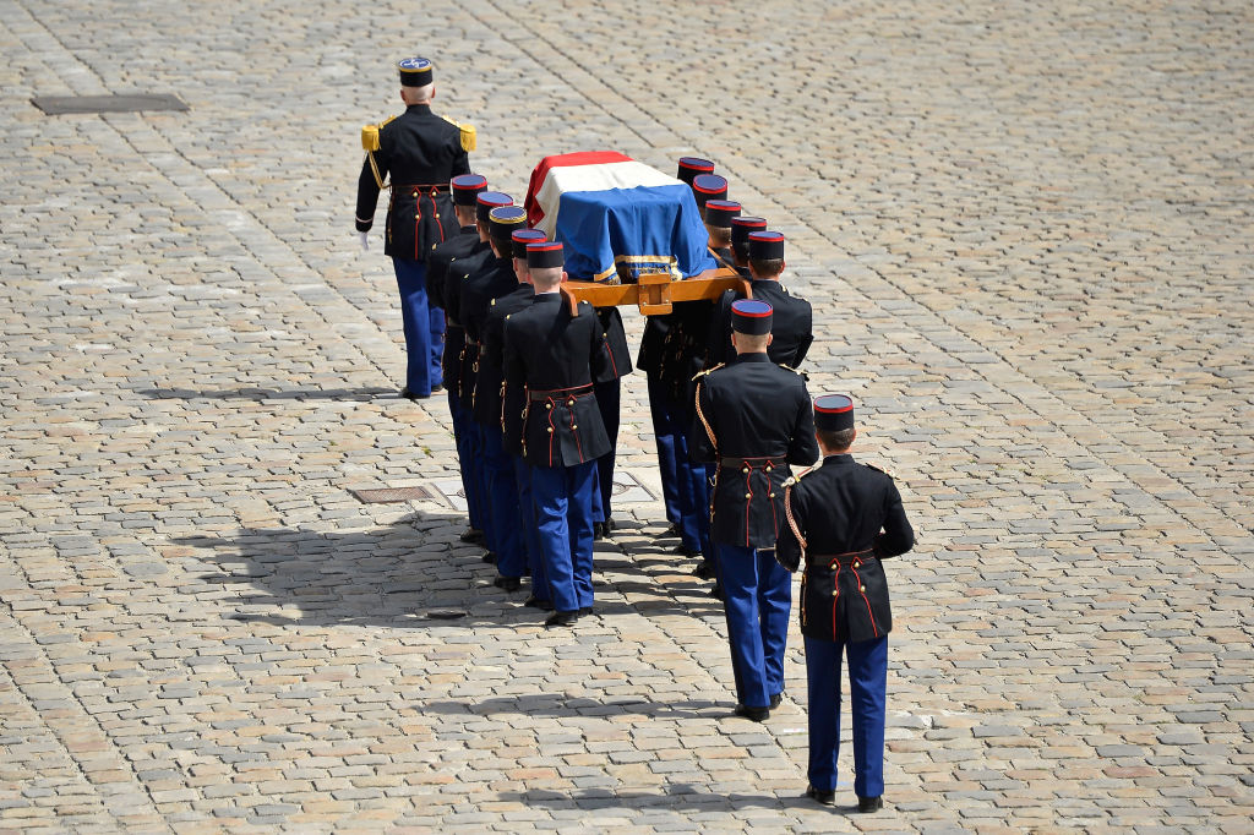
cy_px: 418
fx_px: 12535
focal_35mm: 360
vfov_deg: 3.8
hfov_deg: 5.7
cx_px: 627
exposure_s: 1/4000
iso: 800
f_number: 5.6
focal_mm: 360
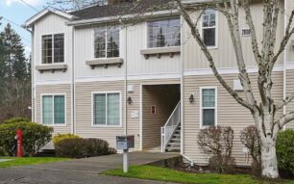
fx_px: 352
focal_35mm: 44
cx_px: 191
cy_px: 66
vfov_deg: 29.0
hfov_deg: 44.7
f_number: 8
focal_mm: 22
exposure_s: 1/90
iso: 400
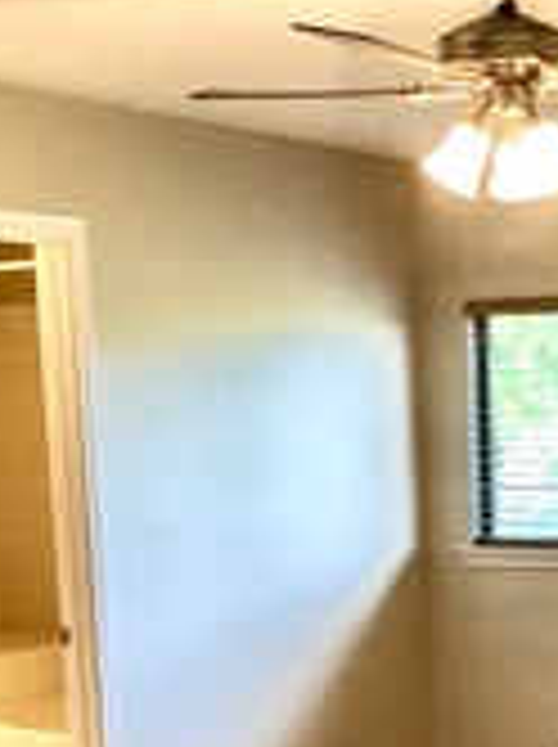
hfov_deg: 17.7
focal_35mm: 81
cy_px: 729
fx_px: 1745
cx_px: 558
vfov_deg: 23.3
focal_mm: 3.99
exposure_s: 1/24
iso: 32
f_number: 1.8
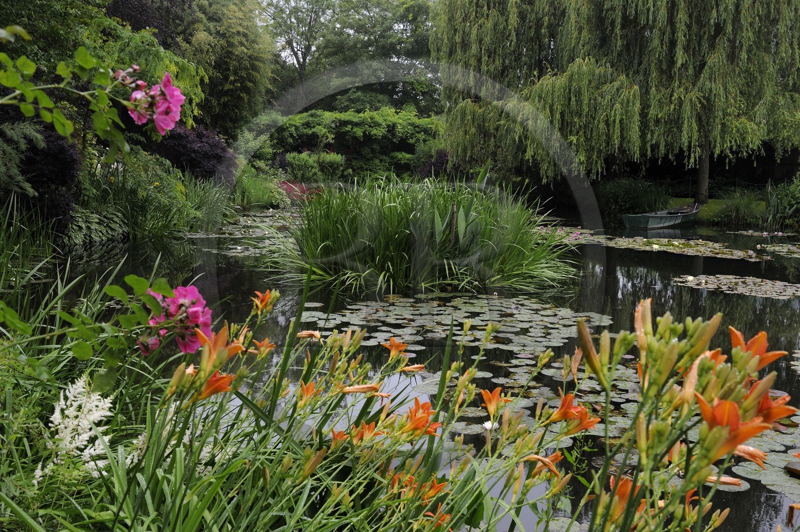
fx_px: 844
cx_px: 400
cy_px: 266
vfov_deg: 35.0
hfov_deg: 50.7
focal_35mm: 38
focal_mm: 38
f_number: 11
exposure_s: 1/100
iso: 800
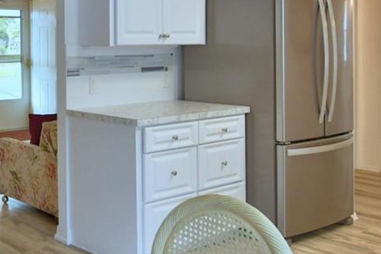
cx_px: 4
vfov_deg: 26.0
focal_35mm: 51
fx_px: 540
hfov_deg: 35.4
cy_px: 53
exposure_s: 1/60
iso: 400
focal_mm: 10
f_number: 4.5
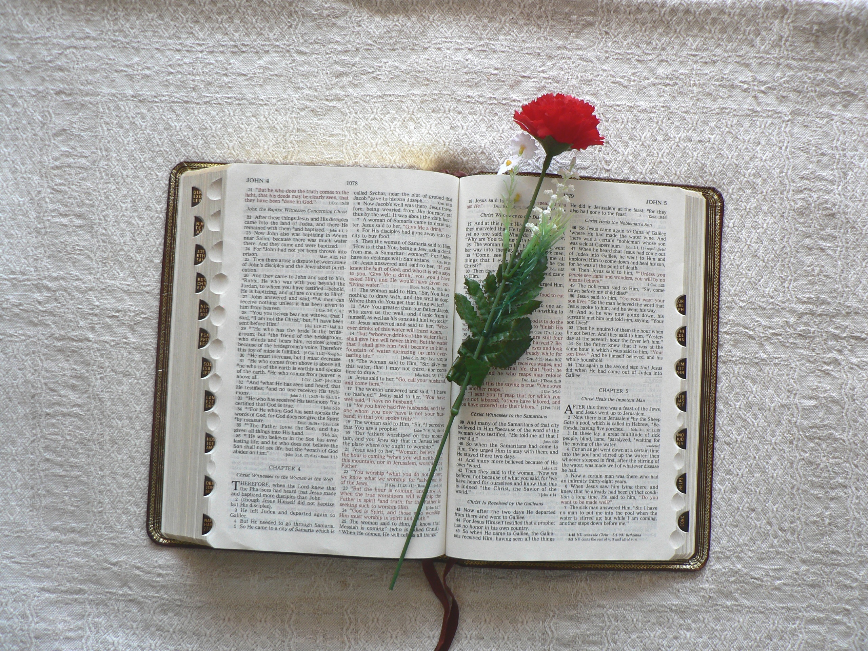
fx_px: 903
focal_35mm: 36
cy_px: 326
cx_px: 434
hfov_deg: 51.4
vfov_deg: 39.7
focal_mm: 6
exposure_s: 1/100
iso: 80
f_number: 2.8
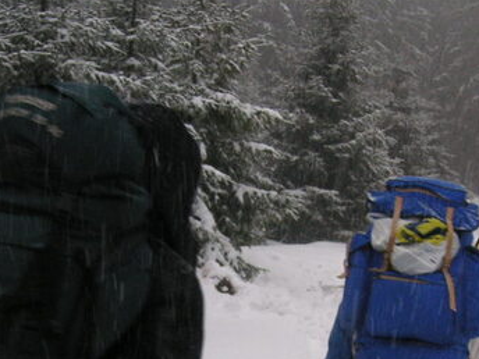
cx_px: 240
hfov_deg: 22.8
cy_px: 292
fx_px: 1190
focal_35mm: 86
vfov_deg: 17.0
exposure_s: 1/45
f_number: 2.8
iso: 50
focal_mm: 6.1
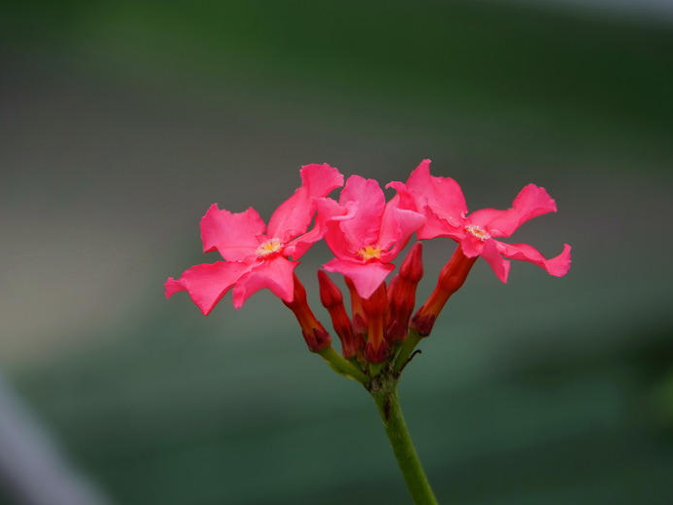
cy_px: 252
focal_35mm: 264
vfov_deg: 5.6
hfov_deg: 7.5
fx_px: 5134
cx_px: 372
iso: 100
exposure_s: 1/250
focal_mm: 162
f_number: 6.3
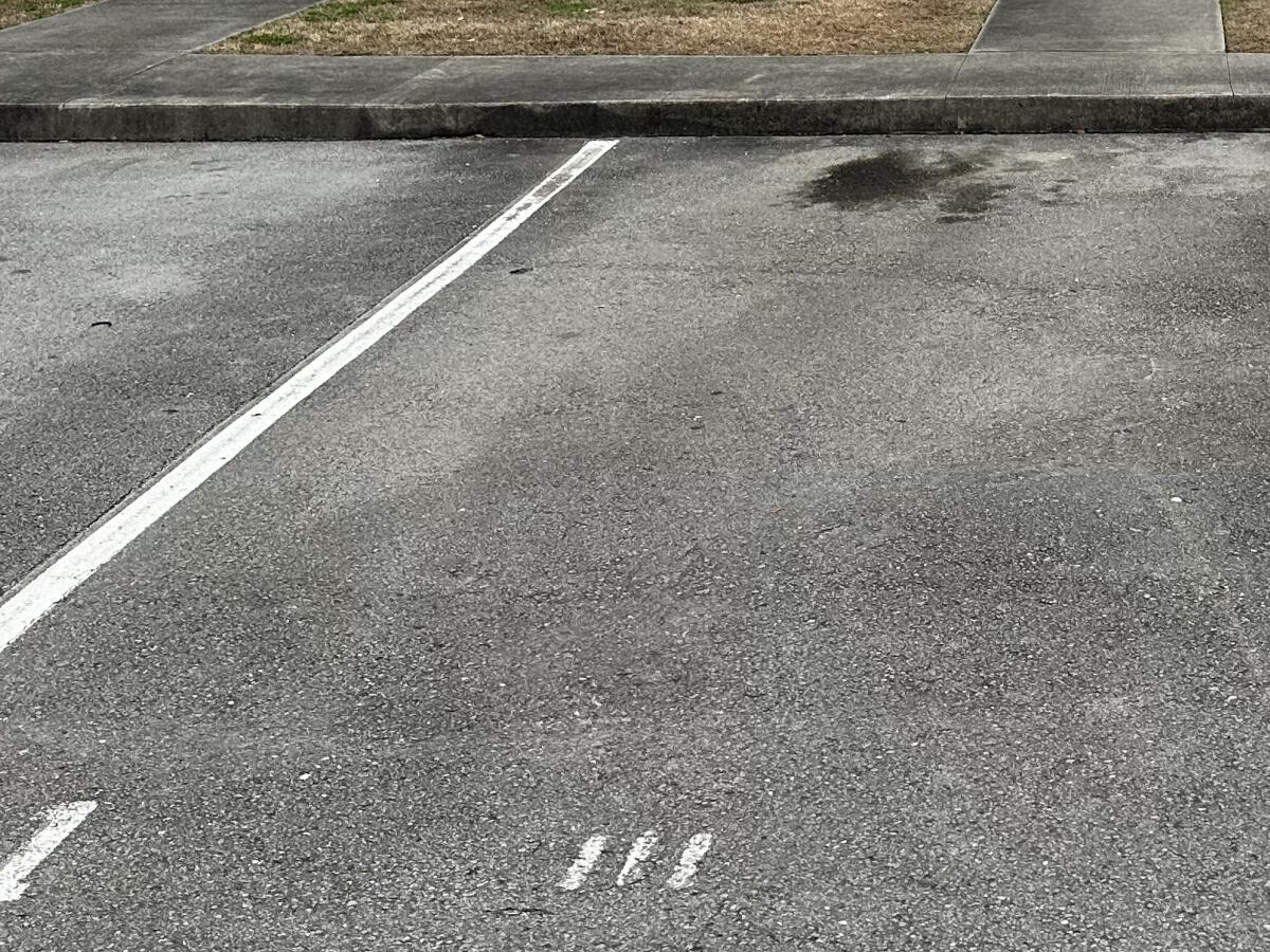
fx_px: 2201
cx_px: 1139
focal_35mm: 60
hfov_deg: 30.8
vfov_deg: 23.6
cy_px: 54
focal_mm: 6.86
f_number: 1.78
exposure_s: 1/791
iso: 80
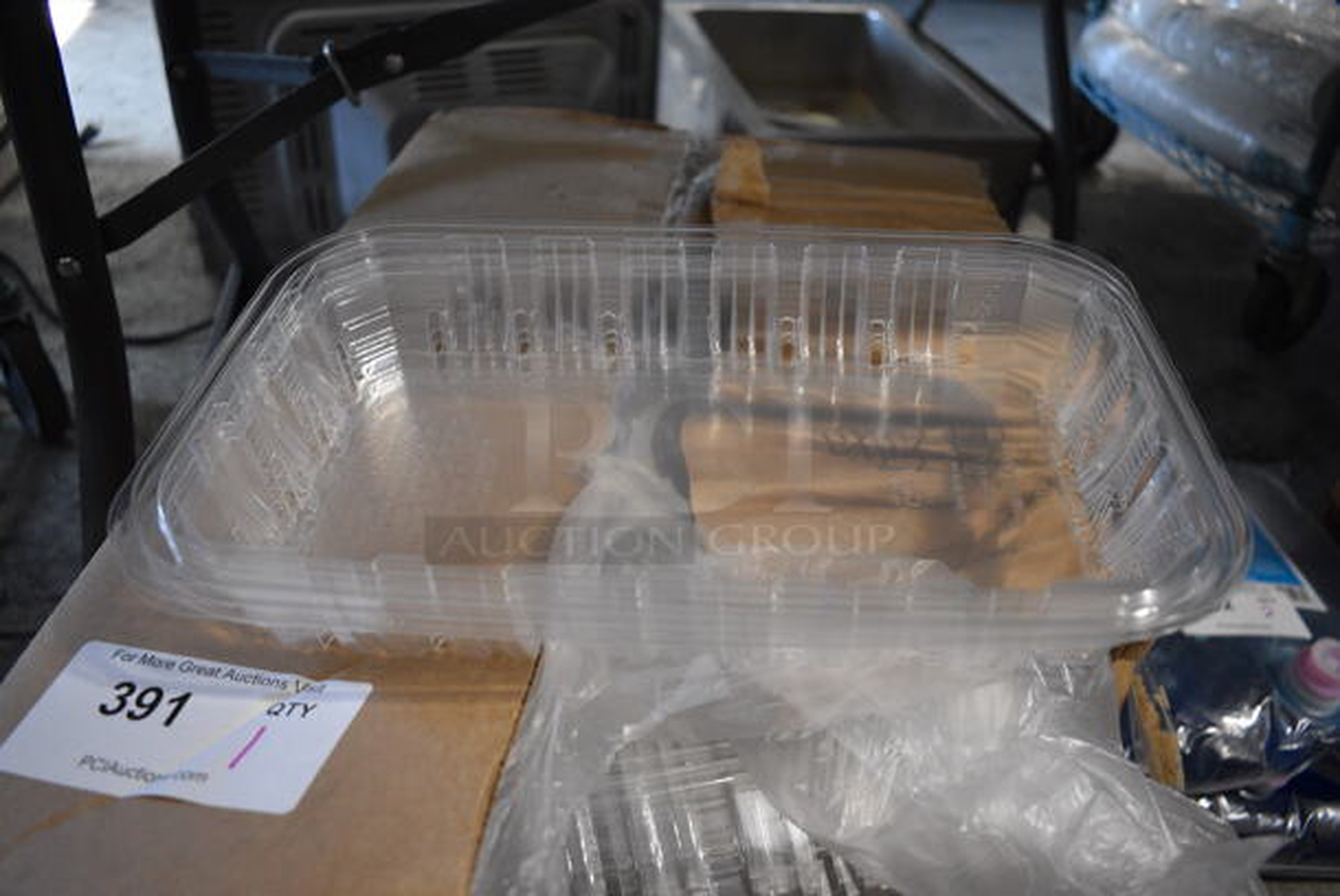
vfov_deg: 43.7
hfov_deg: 61.9
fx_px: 1118
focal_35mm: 30
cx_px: 670
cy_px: 448
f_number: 3.5
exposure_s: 1/125
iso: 1600
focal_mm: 20
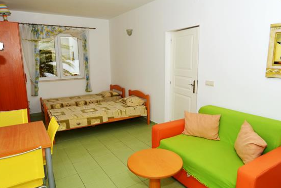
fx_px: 203
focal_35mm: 26
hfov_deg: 69.3
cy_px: 98
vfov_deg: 49.6
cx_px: 147
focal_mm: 18
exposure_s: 1/200
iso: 100
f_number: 6.3
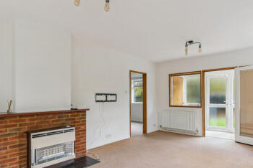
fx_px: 161
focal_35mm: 23
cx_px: 132
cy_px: 98
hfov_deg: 76.1
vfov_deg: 54.7
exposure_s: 1/30
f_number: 6.3
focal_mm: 17
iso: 800
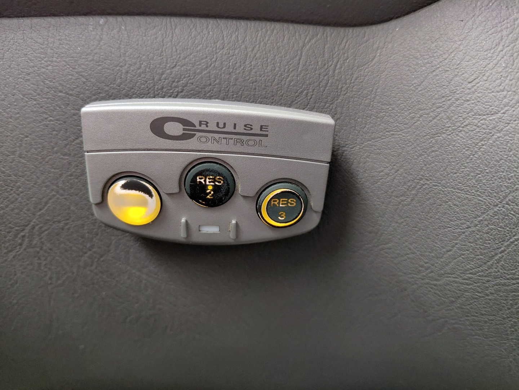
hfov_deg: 69.4
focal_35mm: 25
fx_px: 375
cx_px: 260
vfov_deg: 54.9
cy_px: 195
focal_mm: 4.69
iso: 400
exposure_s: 1/33.4
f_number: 1.8
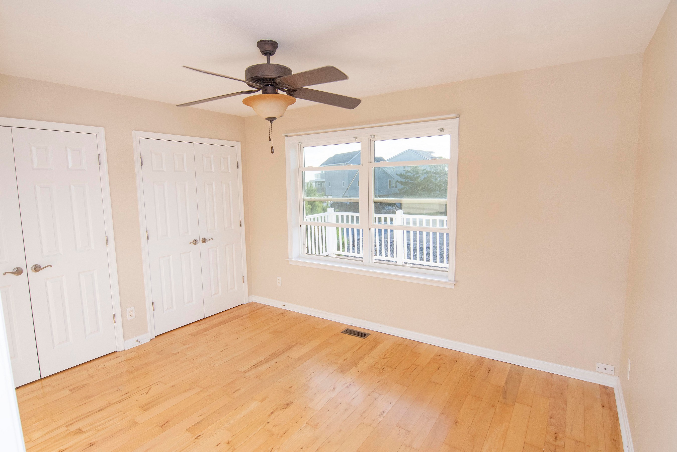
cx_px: 338
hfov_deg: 90.0
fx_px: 338
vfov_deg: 67.4
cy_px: 226
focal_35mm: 18
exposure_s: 1/250
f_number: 10
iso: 500
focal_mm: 12
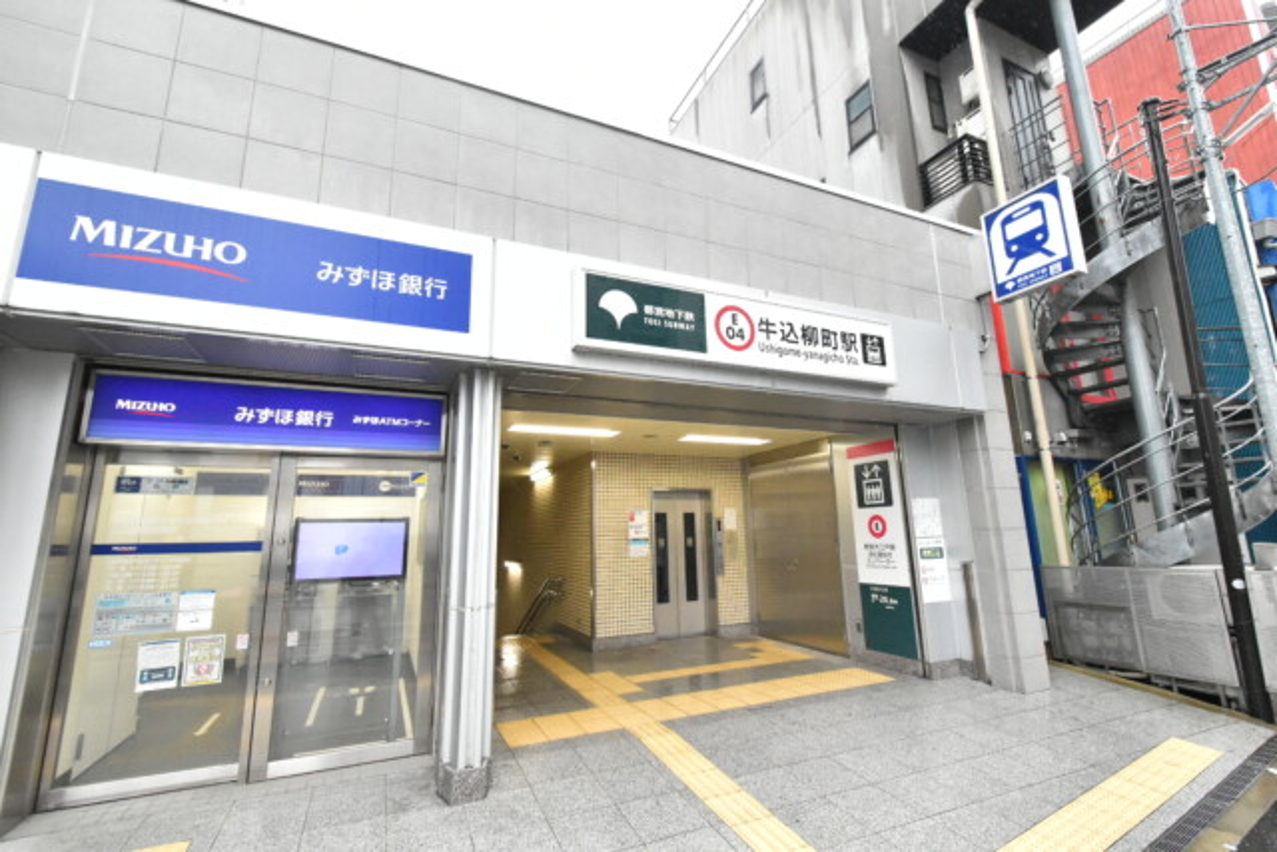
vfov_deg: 77.4
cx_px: 638
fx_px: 532
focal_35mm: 15
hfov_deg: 100.4
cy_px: 426
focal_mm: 10
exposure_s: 1/250
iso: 6400
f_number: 8
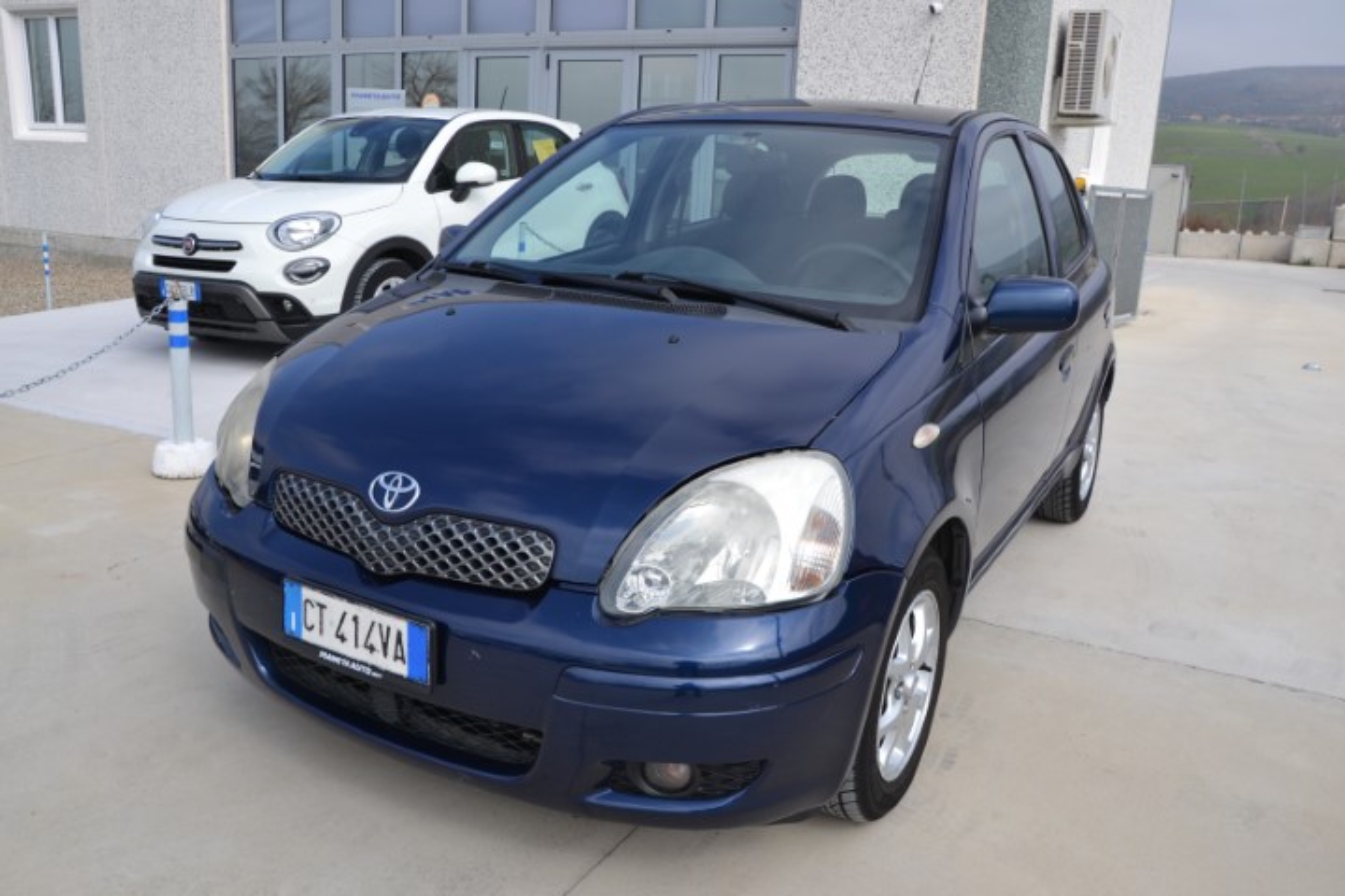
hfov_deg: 67.4
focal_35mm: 27
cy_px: 448
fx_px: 1009
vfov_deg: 47.9
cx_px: 672
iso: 100
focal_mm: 18
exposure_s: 1/250
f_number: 8
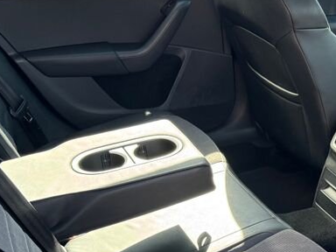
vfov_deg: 22.9
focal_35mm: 64
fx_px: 621
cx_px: 283
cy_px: 149
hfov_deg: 29.4
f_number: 1.78
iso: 100
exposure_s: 1/144
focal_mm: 6.76
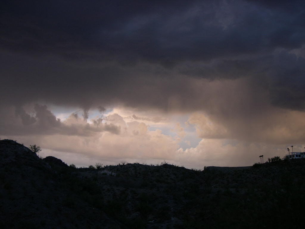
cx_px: 152
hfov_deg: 49.0
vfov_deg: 37.7
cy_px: 114
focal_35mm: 38
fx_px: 335
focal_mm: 8
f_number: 2.8
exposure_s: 1/60
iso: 100
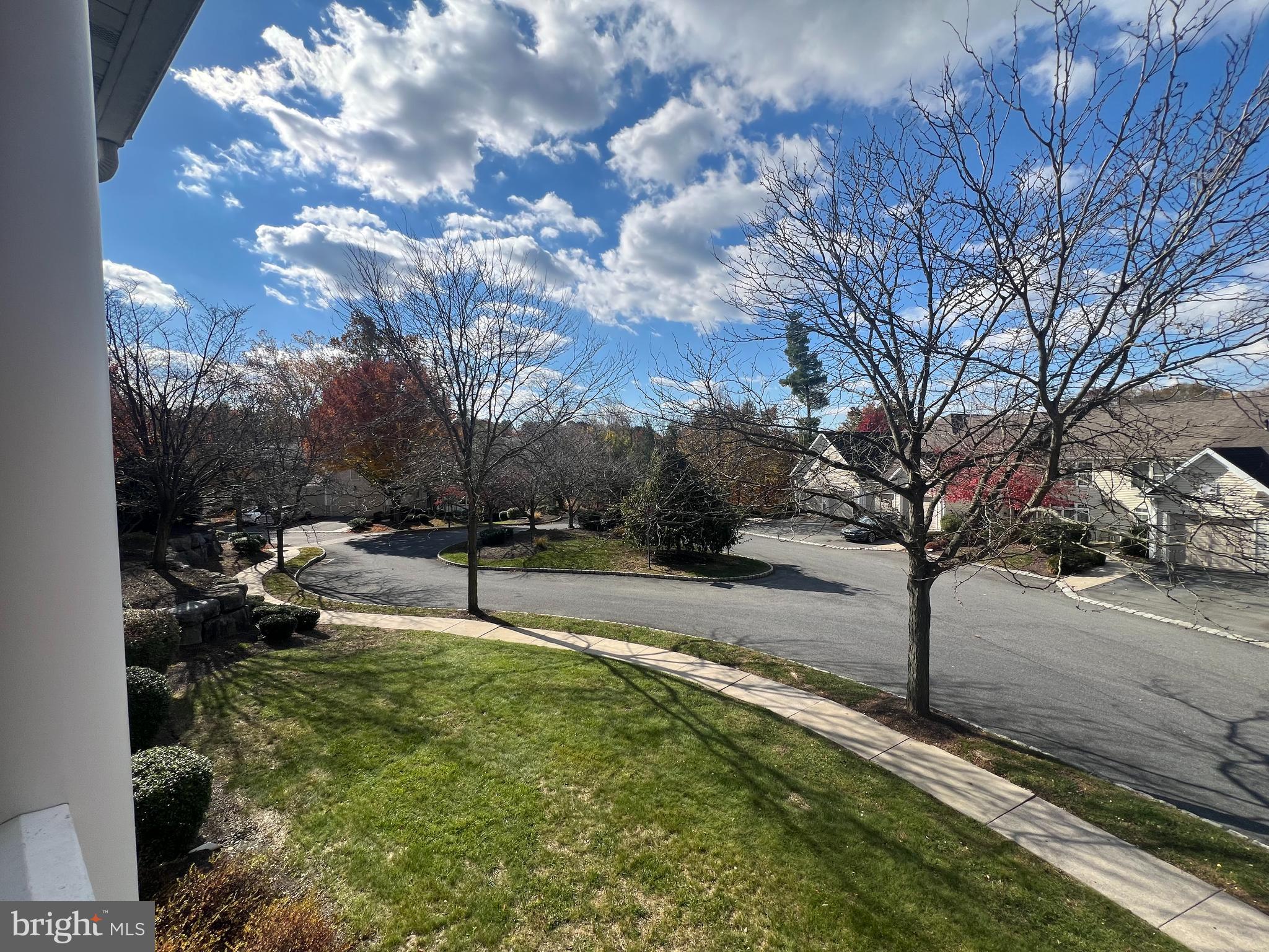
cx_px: 634
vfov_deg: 89.9
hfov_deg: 106.2
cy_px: 476
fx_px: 477
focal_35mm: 13
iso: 32
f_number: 1.8
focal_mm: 1.57
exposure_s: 1/1672
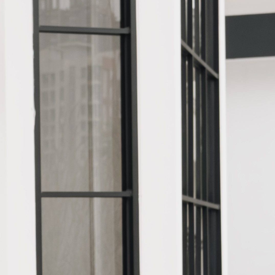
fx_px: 1986
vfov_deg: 7.9
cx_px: -269
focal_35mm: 221
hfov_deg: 7.6
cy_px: 321
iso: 100
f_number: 7.1
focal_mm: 40
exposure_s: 1/125
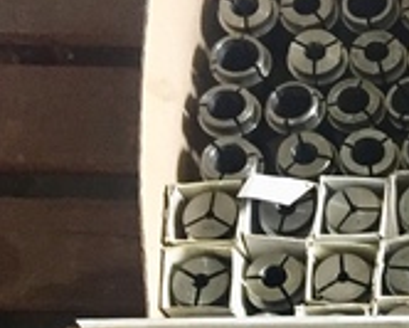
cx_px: 705
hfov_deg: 15.5
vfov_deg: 13.7
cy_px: 392
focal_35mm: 109
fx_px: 1320
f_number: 2.2
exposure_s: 1/33
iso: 250
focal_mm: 4.15
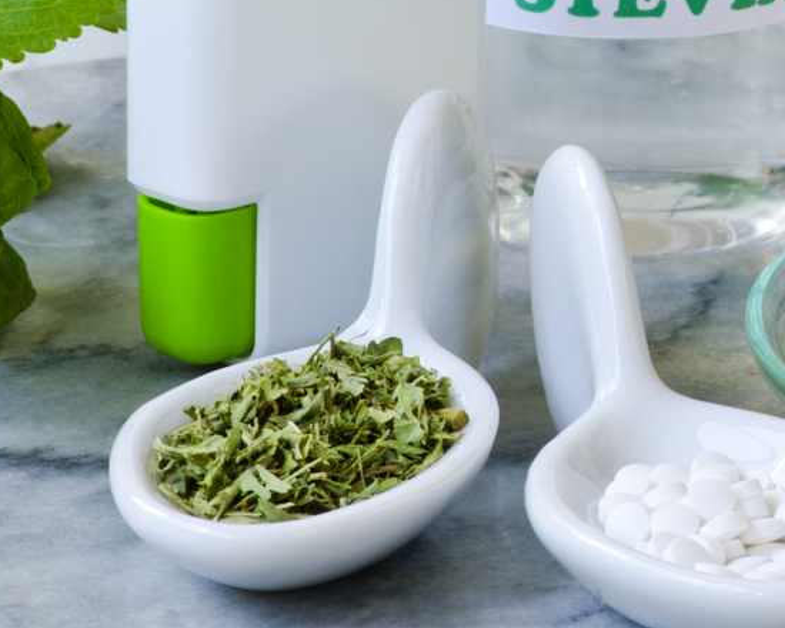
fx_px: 12469
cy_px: -183
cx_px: 911
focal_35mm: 537
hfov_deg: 3.6
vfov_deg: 2.9
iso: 100
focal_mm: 105
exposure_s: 1/6
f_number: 16
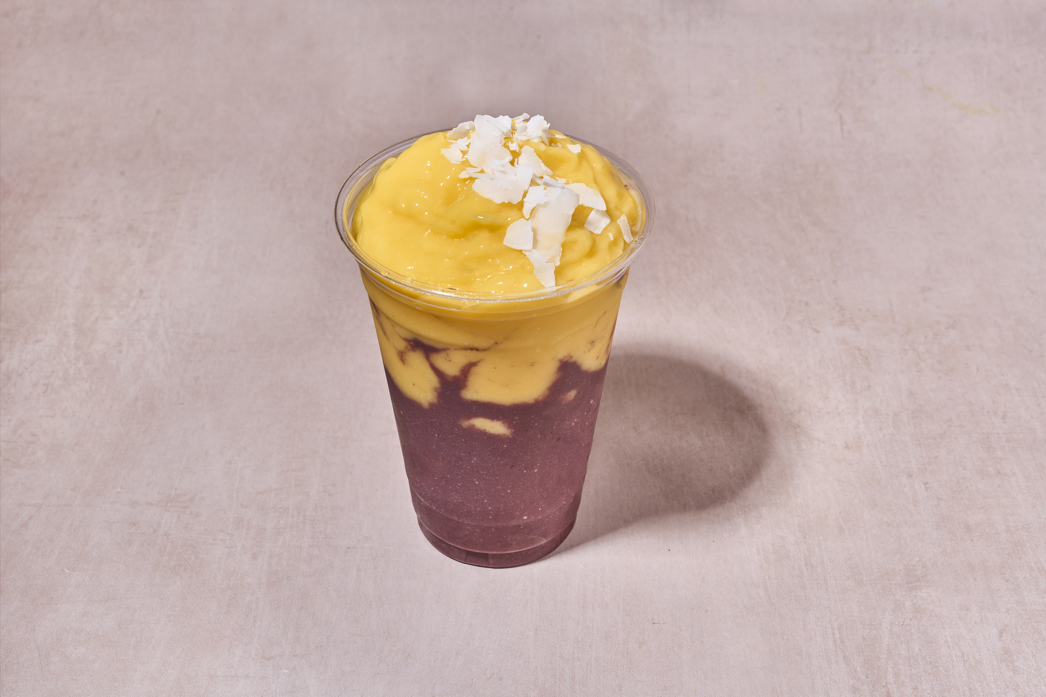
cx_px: 523
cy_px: 348
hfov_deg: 38.2
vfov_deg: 26.0
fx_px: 1511
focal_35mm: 52
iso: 100
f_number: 16
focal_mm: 52
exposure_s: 1/250
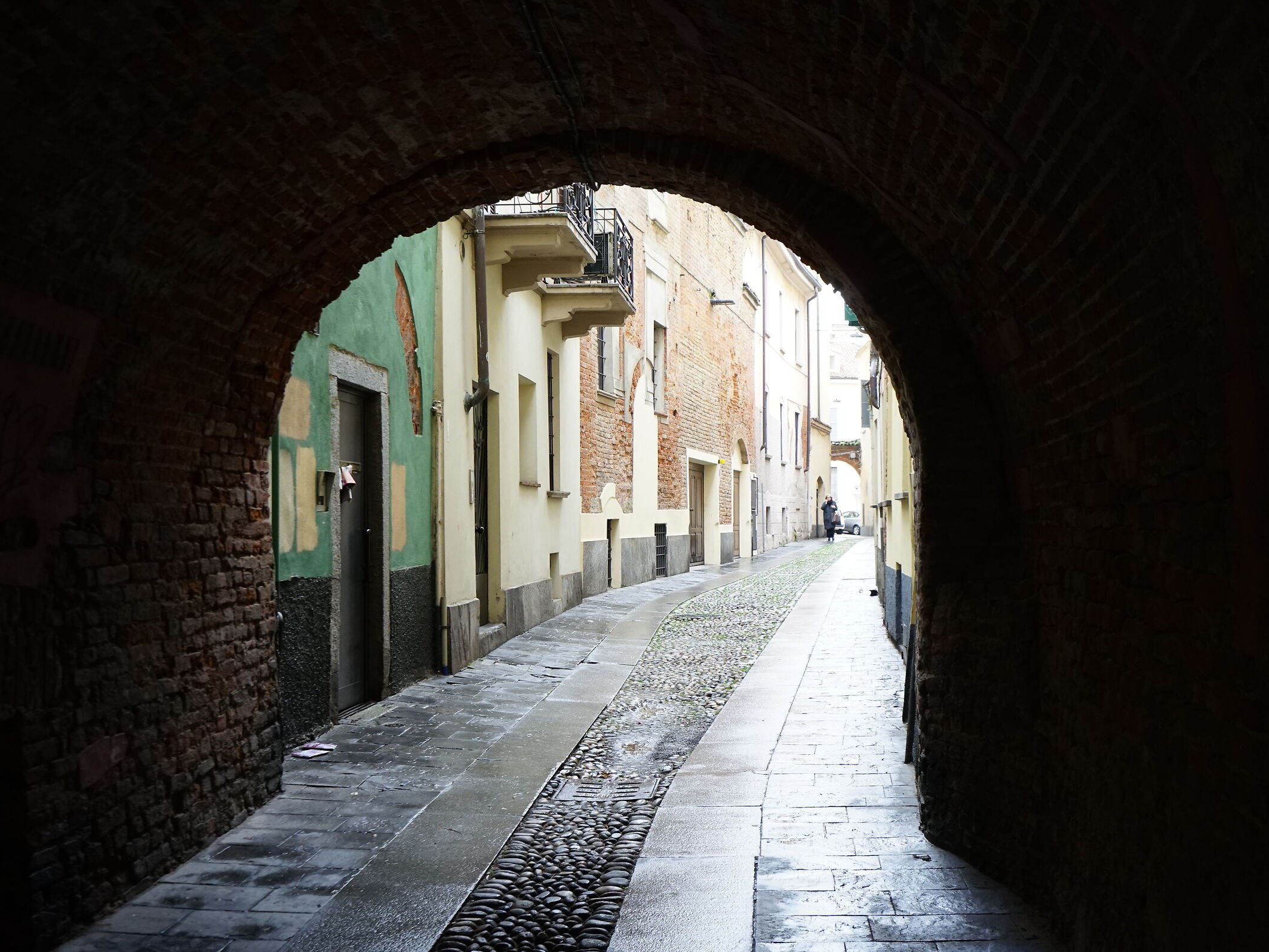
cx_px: 674
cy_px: 477
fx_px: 1393
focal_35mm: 38
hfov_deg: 48.9
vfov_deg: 37.7
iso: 1600
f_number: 6.3
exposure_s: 1/80
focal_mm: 35
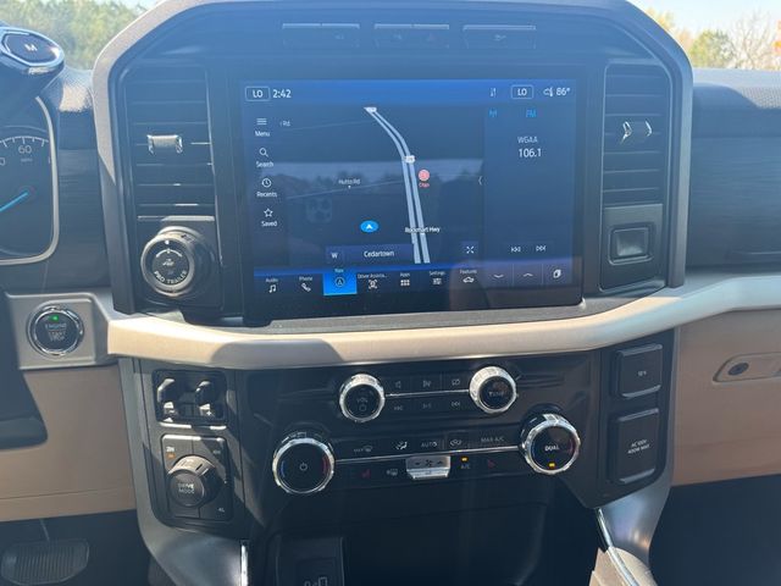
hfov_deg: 71.6
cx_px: 390
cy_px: 293
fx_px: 541
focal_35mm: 24
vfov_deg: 56.8
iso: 64
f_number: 1.78
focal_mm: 6.76
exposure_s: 1/151
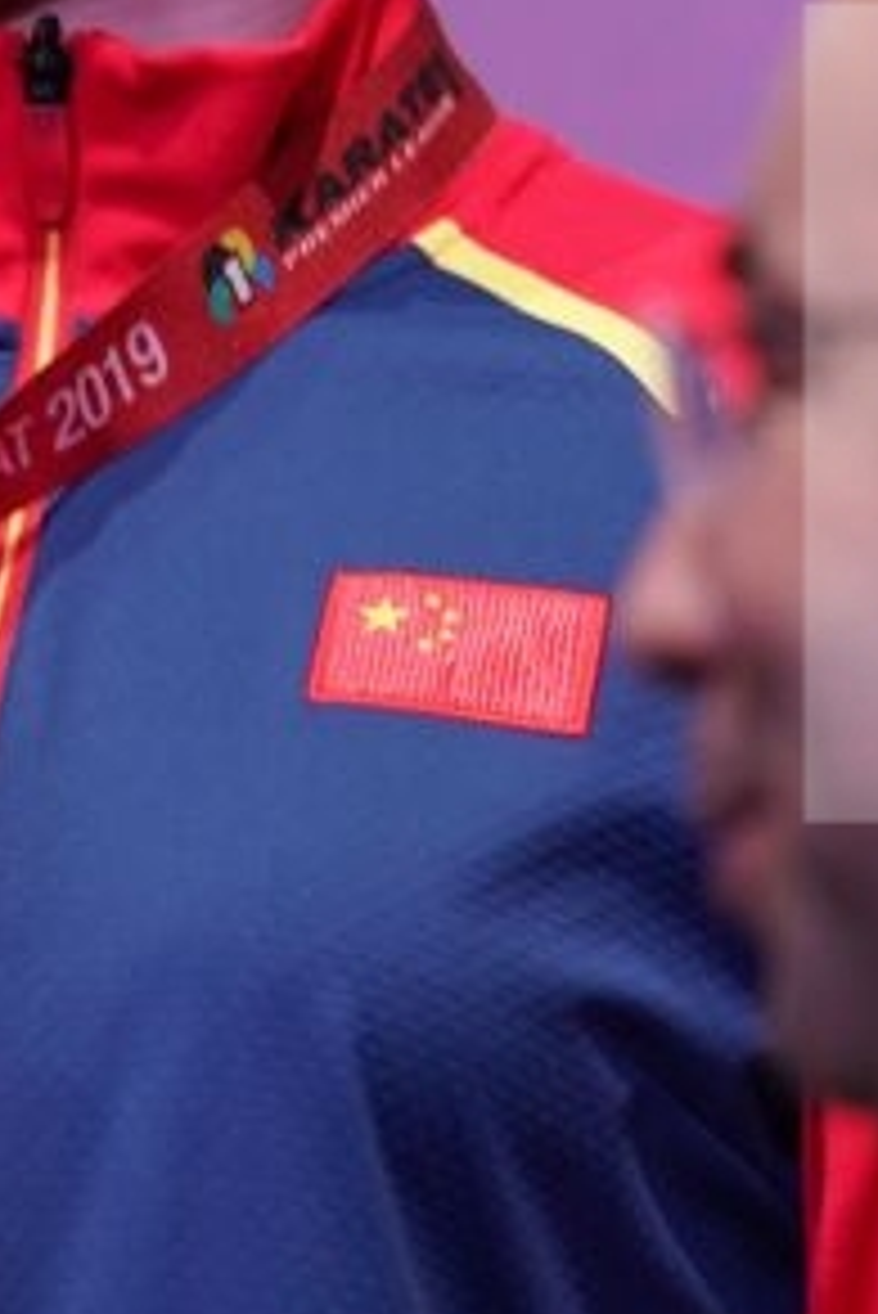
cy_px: 414
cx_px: -302
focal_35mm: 822
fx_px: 30034
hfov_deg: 1.7
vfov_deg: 2.5
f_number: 2.8
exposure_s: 1/250
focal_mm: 200
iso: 800
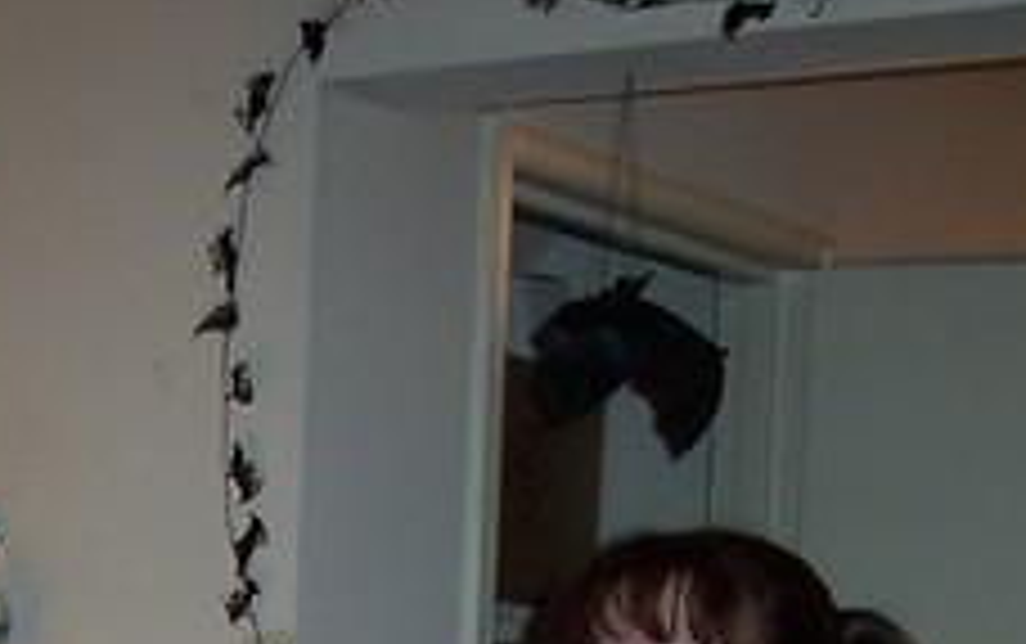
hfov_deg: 18.8
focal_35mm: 110
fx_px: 3079
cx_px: 297
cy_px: 1063
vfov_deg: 11.3
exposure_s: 1/60
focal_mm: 5.6
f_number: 2.8
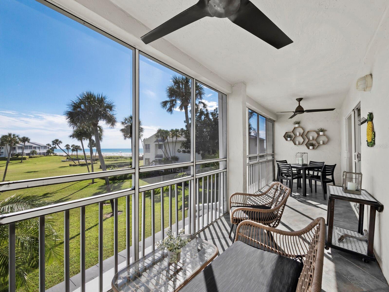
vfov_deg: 85.7
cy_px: 146
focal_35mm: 14
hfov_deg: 102.0
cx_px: 194
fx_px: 157
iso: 320
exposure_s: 1/60
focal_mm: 7
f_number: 11
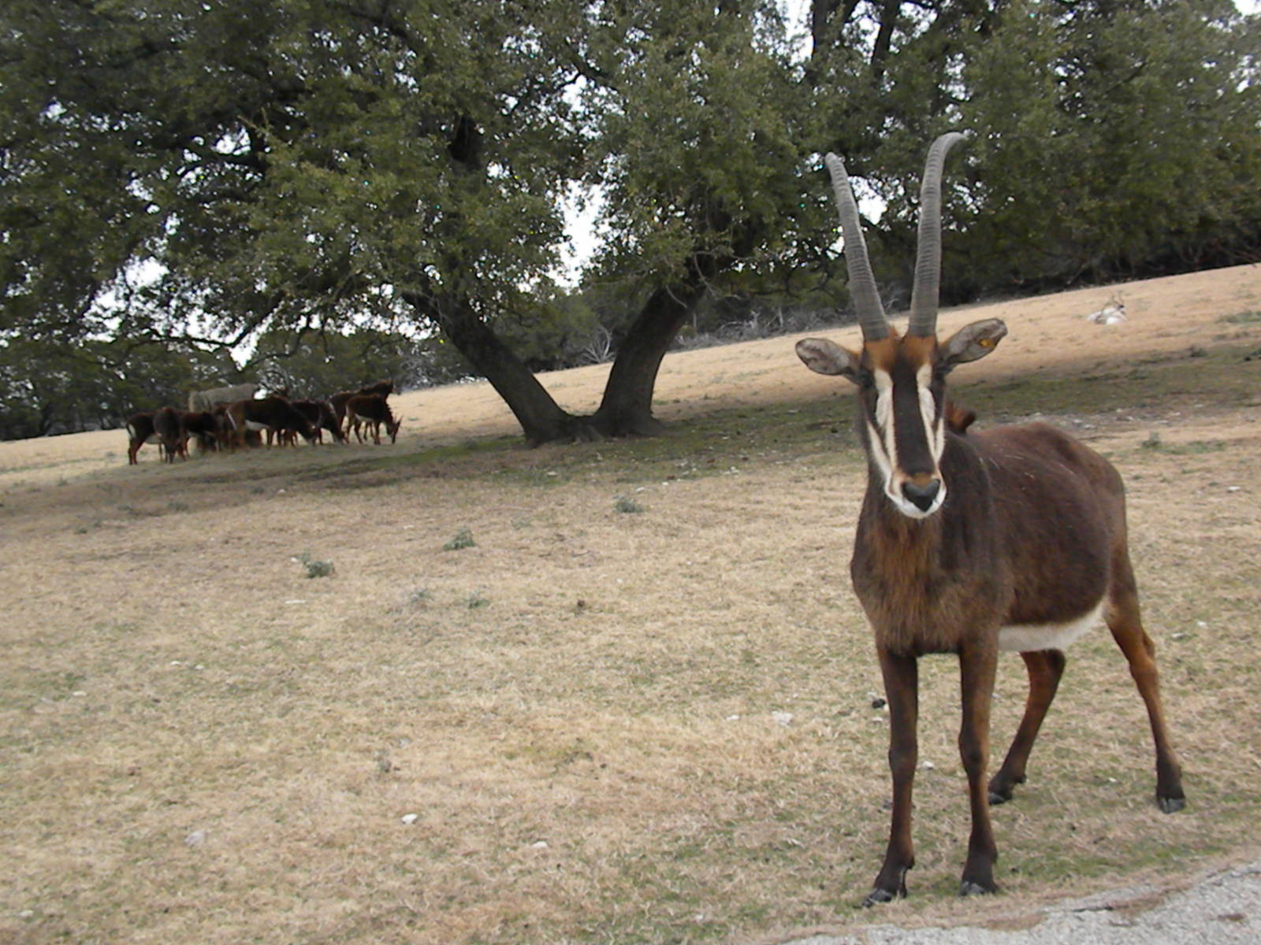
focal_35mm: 37
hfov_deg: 50.1
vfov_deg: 38.7
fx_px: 1348
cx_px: 630
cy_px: 472
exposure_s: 1/238
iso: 640
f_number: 10
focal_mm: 6.6
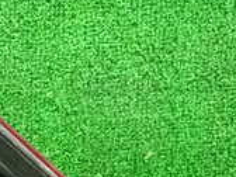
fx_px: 927
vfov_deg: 10.6
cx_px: -28
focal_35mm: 136
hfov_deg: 14.2
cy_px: 251
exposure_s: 1/125
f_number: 2.7
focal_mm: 6.83
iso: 6400
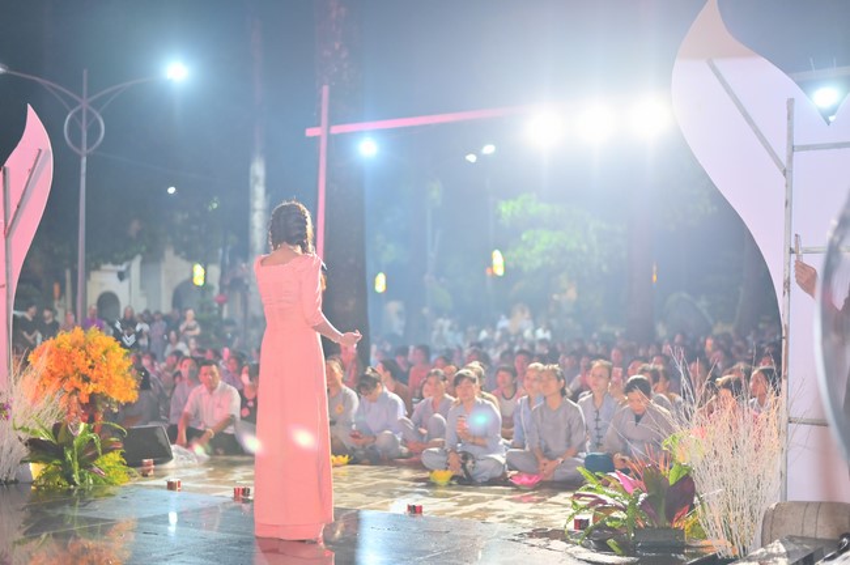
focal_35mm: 50
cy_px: 282
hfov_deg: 39.6
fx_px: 1179
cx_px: 425
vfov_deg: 26.9
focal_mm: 50
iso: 1000
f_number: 1.8
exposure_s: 1/200
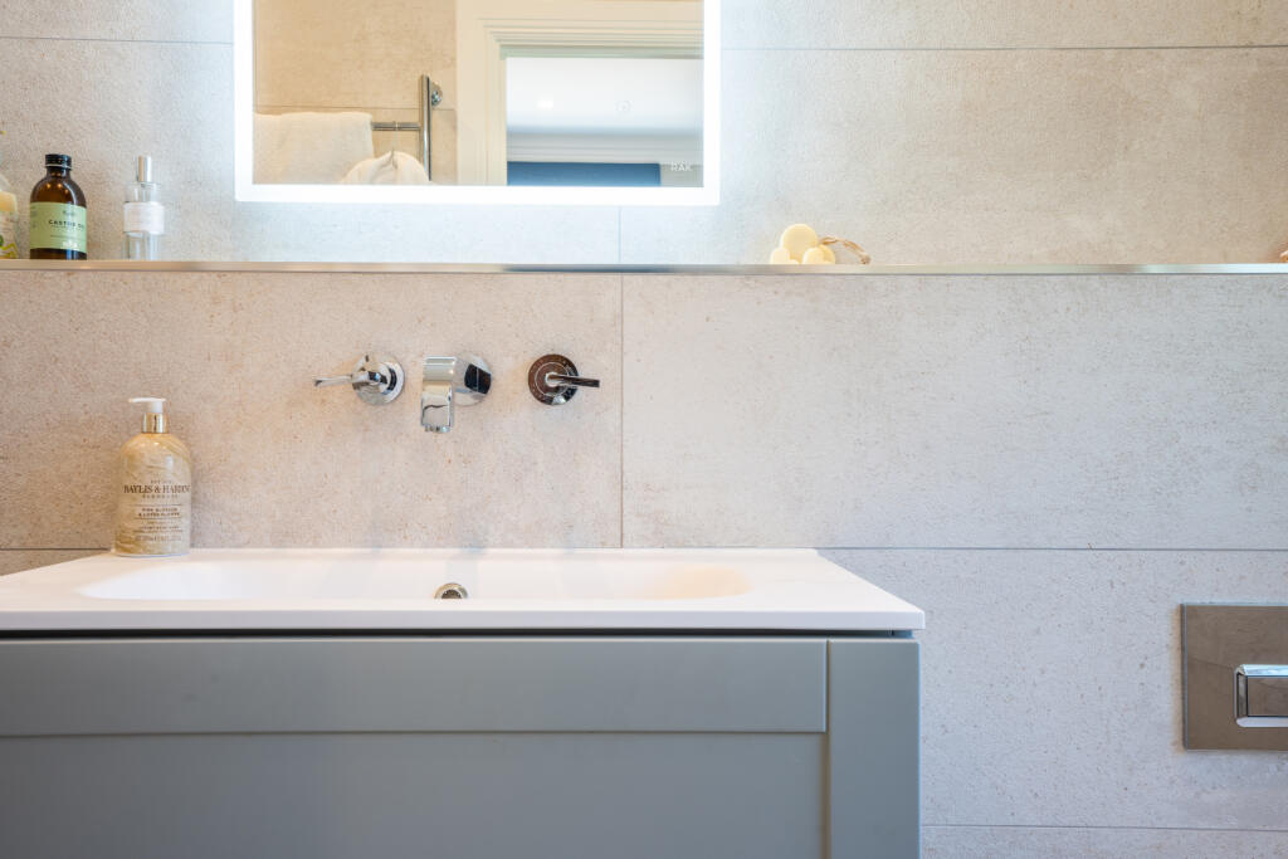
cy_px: 430
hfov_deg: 58.7
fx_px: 1145
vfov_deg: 41.1
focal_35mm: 32
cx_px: 644
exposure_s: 1/6
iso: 200
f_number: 11
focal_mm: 32
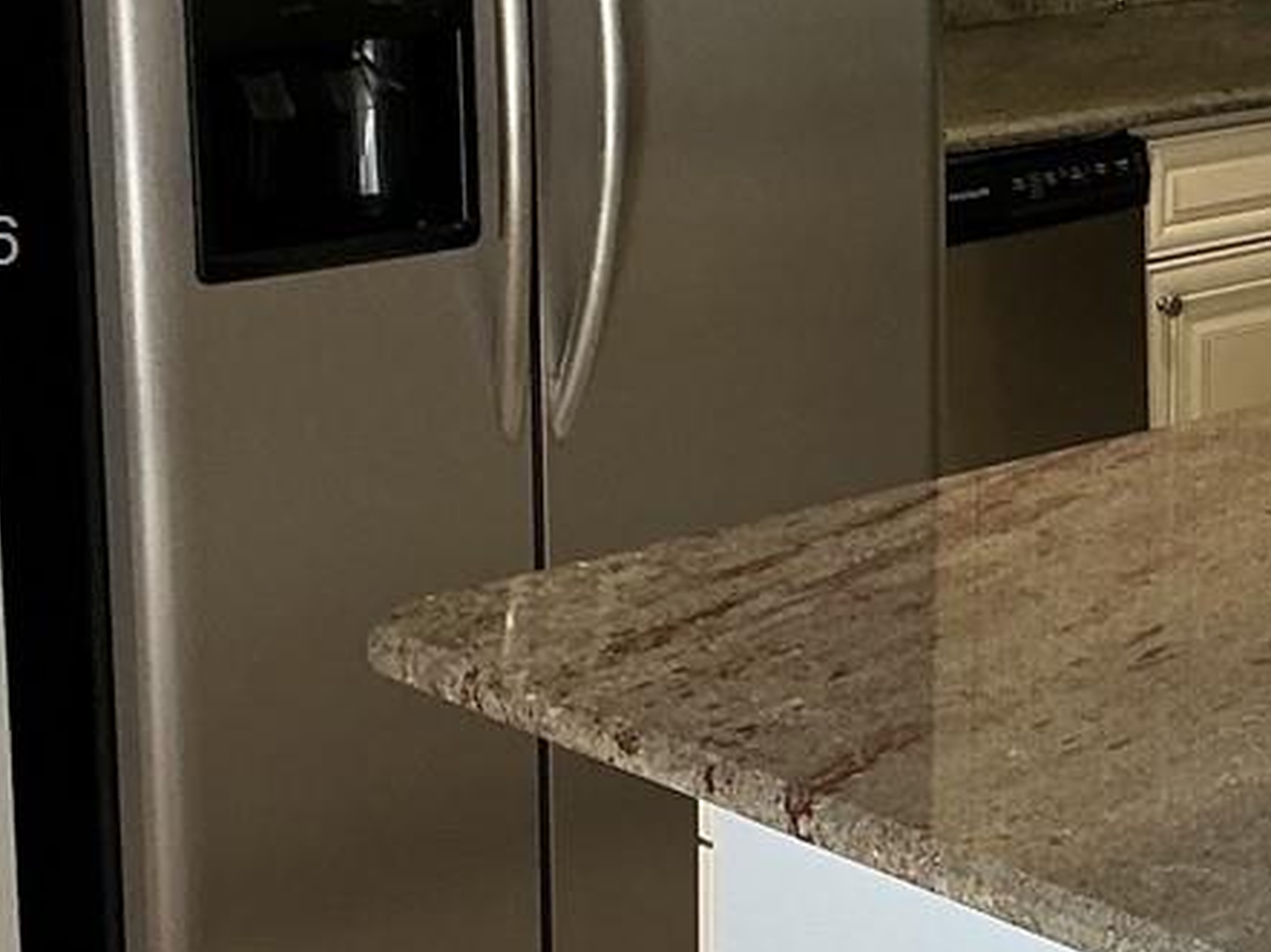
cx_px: 1426
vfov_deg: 14.0
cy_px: 247
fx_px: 3853
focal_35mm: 105
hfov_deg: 18.0
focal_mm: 3
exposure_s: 1/60
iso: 64
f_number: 1.8
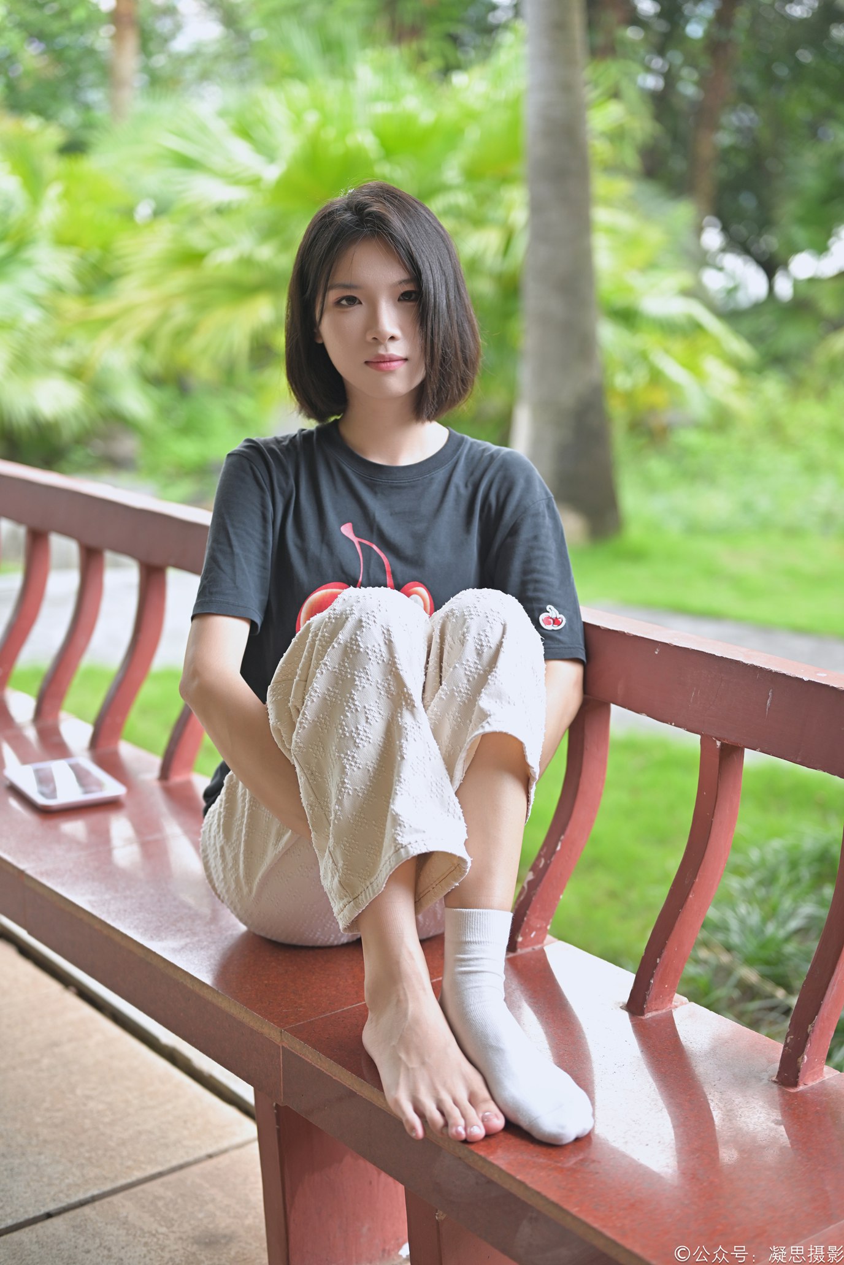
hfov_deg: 27.0
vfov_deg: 39.6
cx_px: 422
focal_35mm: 50
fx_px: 1758
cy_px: 632
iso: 360
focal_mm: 50
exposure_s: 1/100
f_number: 2.2
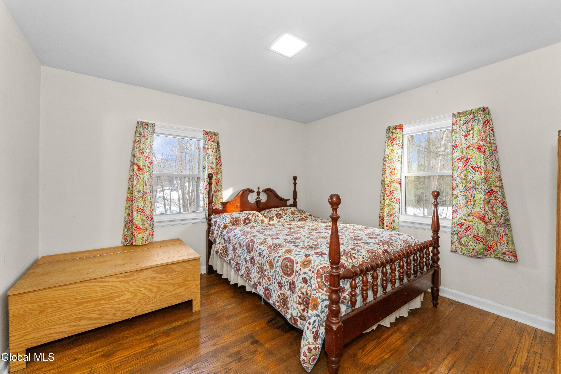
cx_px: 280
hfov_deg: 104.3
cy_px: 187
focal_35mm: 14
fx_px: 218
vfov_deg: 81.2
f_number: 7.1
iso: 2000
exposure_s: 1/60
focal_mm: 14
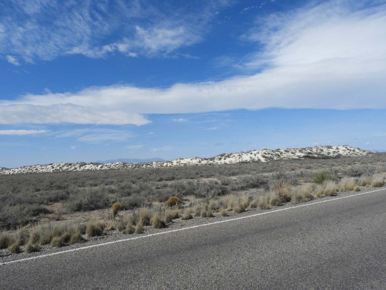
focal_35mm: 24
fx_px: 268
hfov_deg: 71.6
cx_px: 193
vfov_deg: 56.8
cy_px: 145
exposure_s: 1/1600
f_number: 4.2
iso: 100
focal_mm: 4.3
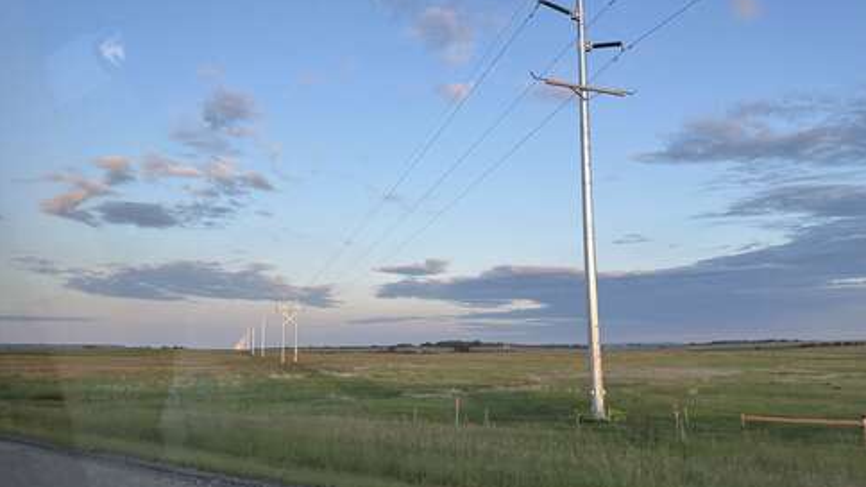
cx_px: 444
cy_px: 277
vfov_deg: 42.8
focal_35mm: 27
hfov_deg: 69.9
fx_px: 620
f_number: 1.78
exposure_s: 1/496
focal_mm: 6.86
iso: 80
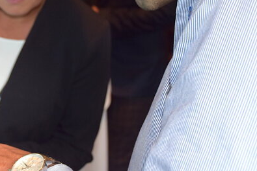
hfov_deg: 21.7
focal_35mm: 92
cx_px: 39
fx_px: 657
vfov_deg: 14.9
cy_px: 53
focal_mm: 28
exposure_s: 1/80
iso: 640
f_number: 4.5
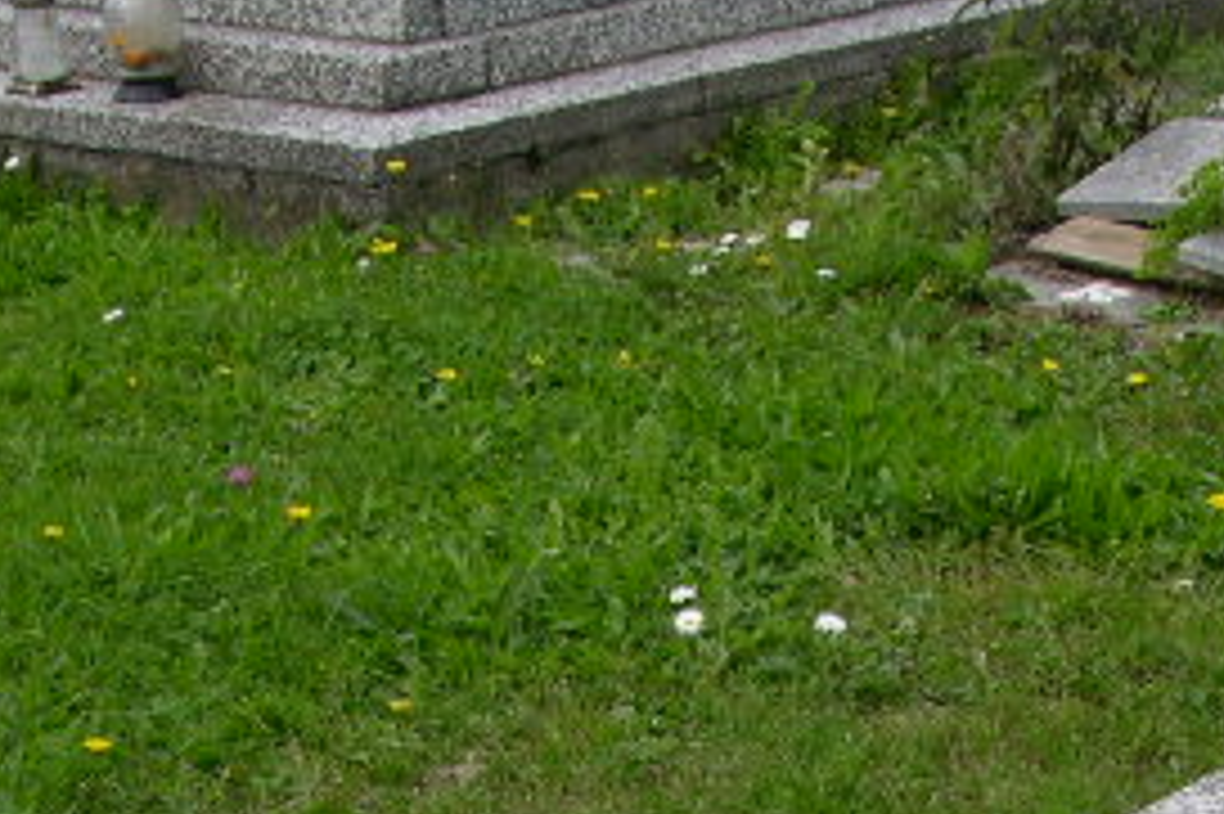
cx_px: 846
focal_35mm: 137
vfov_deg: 9.7
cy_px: 1268
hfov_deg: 14.9
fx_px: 4655
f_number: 5.6
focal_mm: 8.9
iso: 50
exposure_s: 1/175
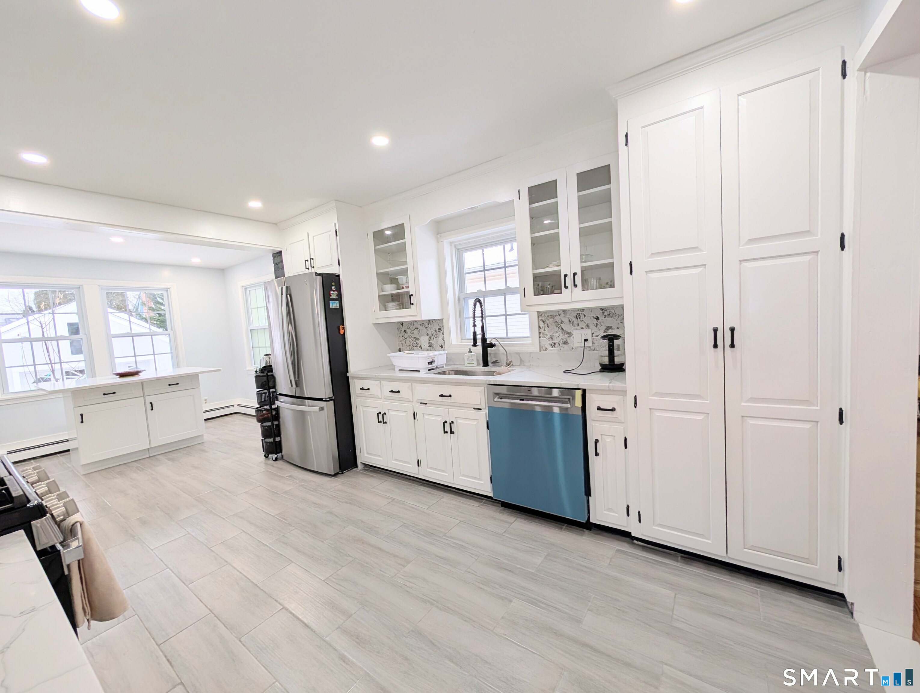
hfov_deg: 110.5
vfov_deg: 94.6
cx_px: 460
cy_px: 346
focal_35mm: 12
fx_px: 319
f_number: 1.7
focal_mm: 2.02
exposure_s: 1/160
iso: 53
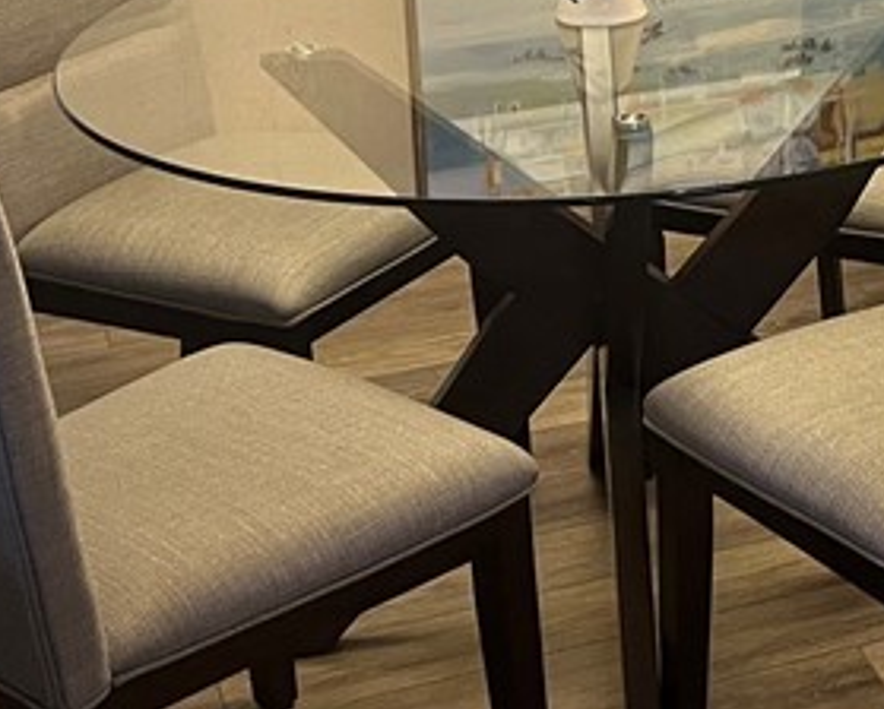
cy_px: -98
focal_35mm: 93
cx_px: 1118
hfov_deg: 19.2
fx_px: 2437
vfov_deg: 16.0
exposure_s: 1/60
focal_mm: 5.7
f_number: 1.5
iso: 200
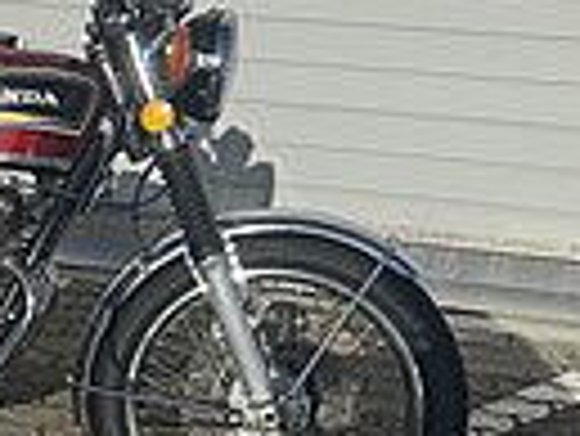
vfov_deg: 22.4
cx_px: -94
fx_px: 1090
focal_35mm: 65
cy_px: 326
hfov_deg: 26.8
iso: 80
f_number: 1.78
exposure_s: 1/10417
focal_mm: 6.76
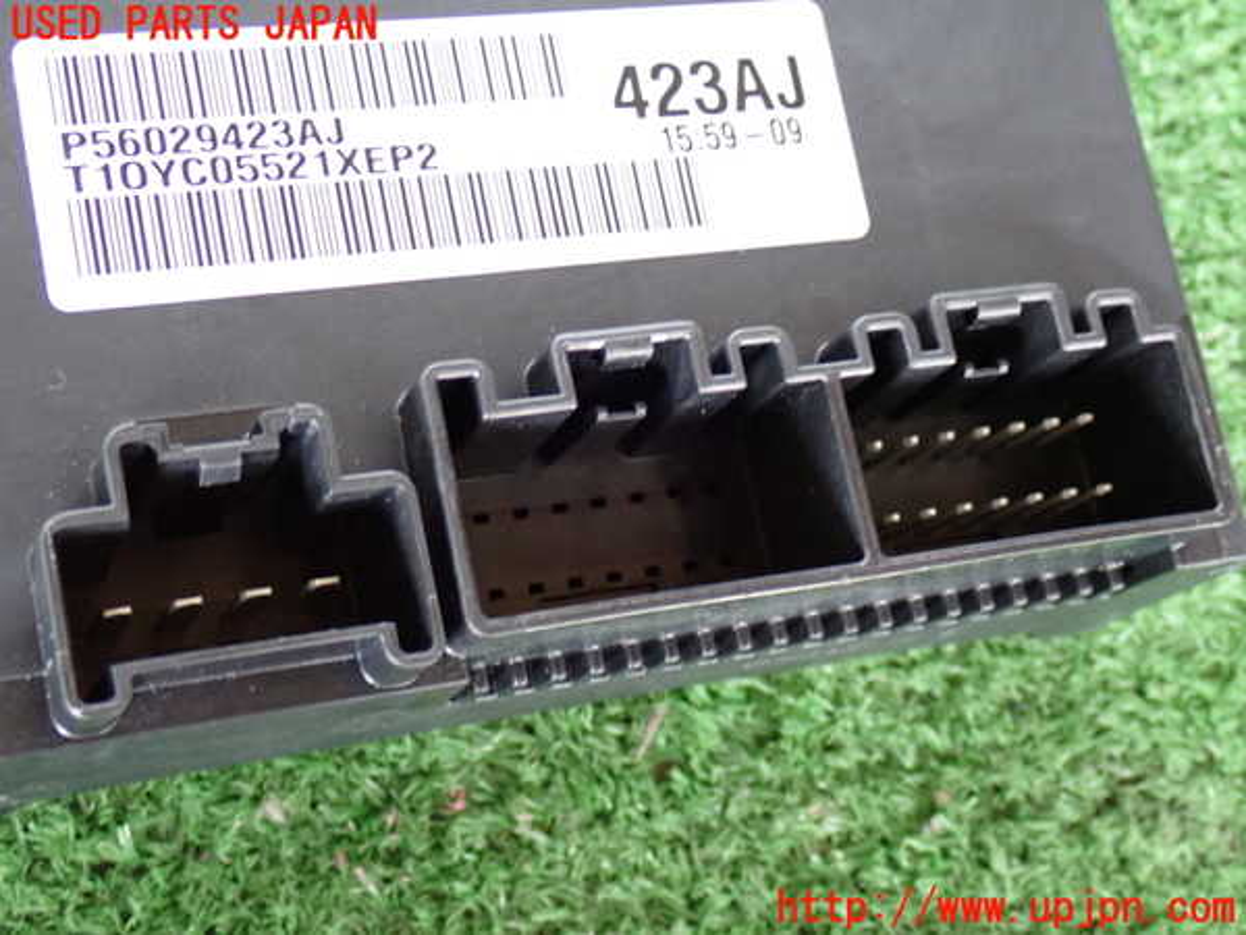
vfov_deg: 23.7
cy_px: 468
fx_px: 2232
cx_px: 623
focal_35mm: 62
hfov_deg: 31.2
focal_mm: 11.09
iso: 800
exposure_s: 1/25
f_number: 3.6
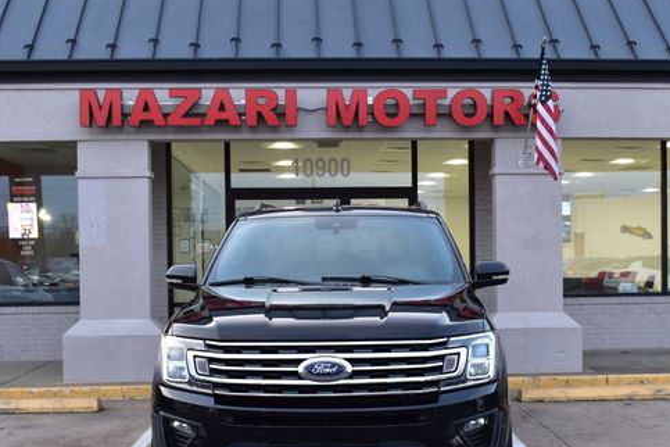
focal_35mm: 50
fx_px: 924
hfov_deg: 39.8
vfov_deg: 27.0
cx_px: 376
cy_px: 290
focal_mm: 25
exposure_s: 1/30
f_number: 7.1
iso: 400
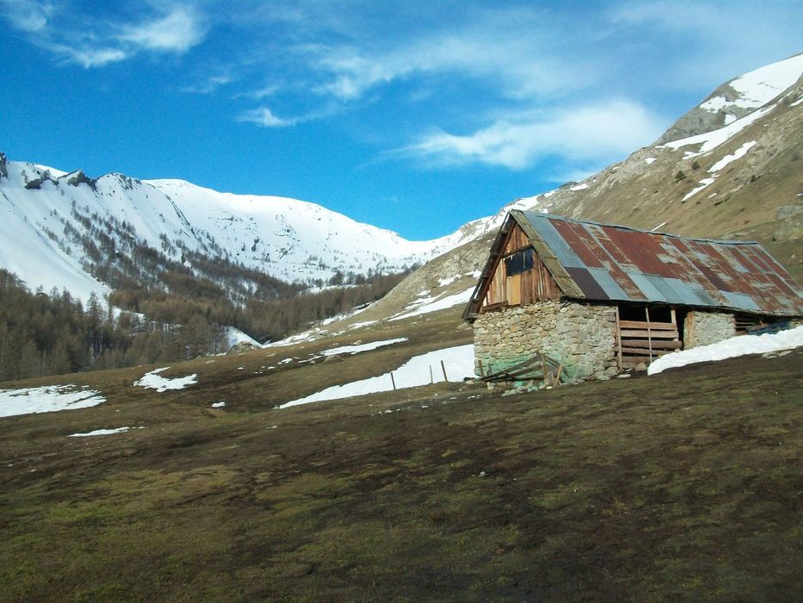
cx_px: 402
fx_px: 789
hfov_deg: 54.0
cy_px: 302
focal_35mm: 34
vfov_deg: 41.8
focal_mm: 5.7
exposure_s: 1/250
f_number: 5.5
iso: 80
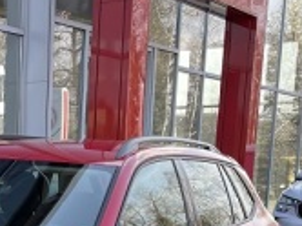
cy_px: 355
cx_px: -53
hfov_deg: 19.7
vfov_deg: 14.5
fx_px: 819
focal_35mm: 94
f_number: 1.6
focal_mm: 4.2
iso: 32
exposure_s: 1/316
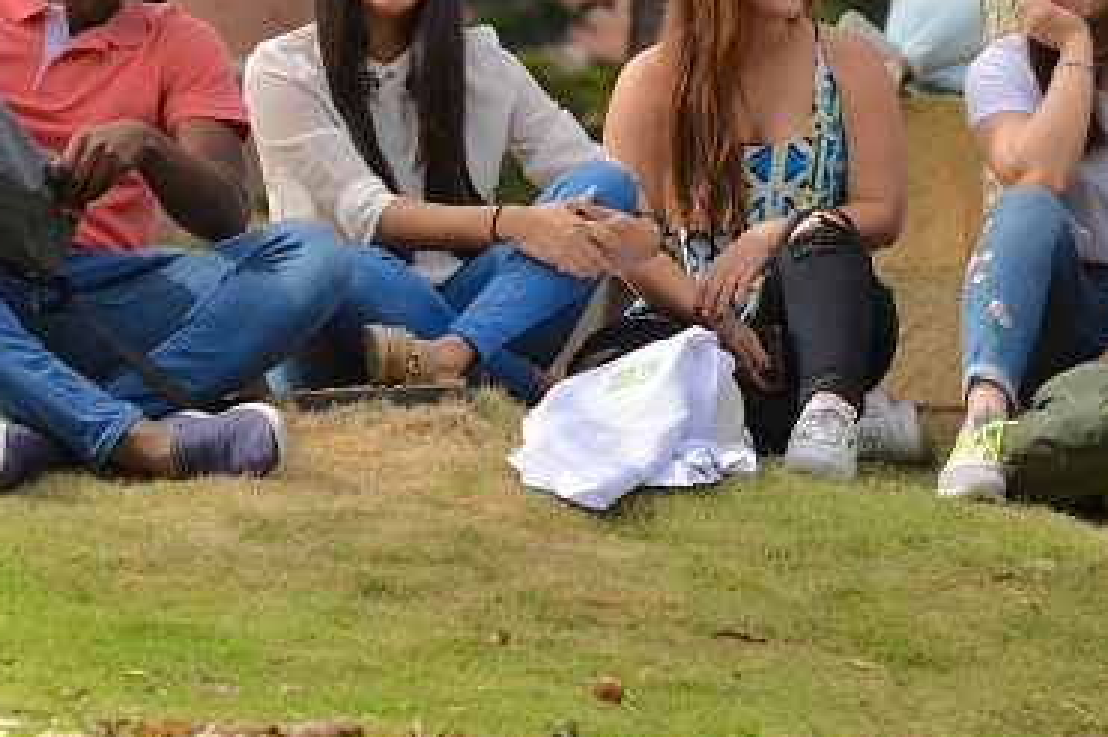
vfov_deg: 3.9
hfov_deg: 5.9
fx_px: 10798
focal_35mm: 351
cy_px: 97
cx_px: 763
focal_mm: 185
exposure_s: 1/125
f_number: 8
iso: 100
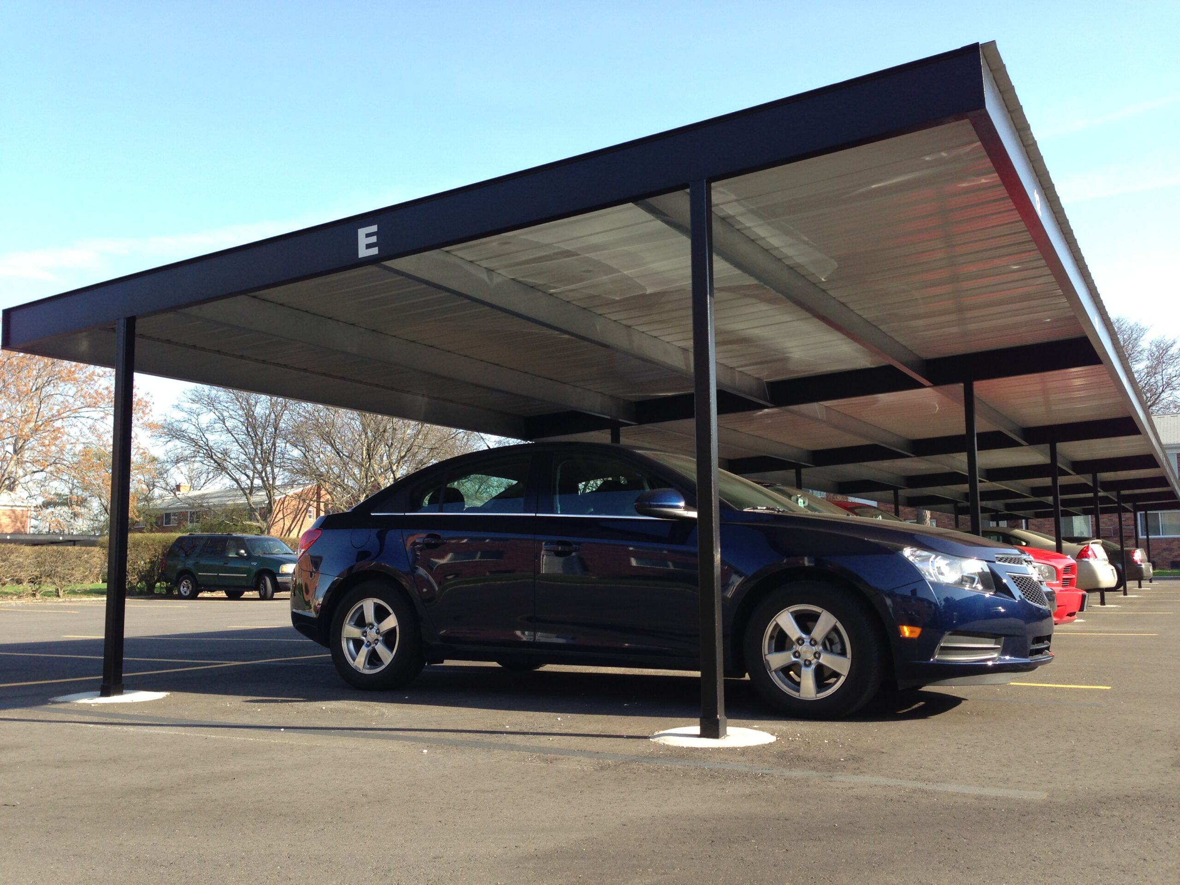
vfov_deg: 42.9
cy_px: 442
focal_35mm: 33
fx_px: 1125
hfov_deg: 55.4
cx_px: 590
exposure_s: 1/423
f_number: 2.4
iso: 50
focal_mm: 4.13
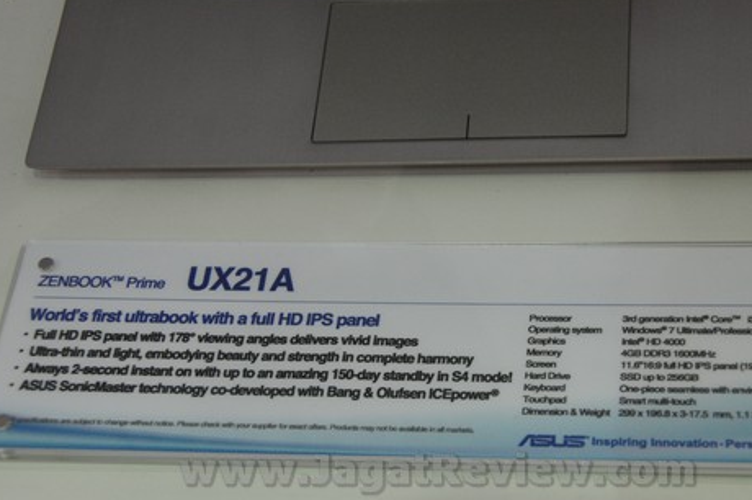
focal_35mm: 86
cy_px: 318
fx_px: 1795
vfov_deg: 15.8
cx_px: 441
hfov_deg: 23.6
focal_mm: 44
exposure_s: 1/320
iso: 1000
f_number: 4.5
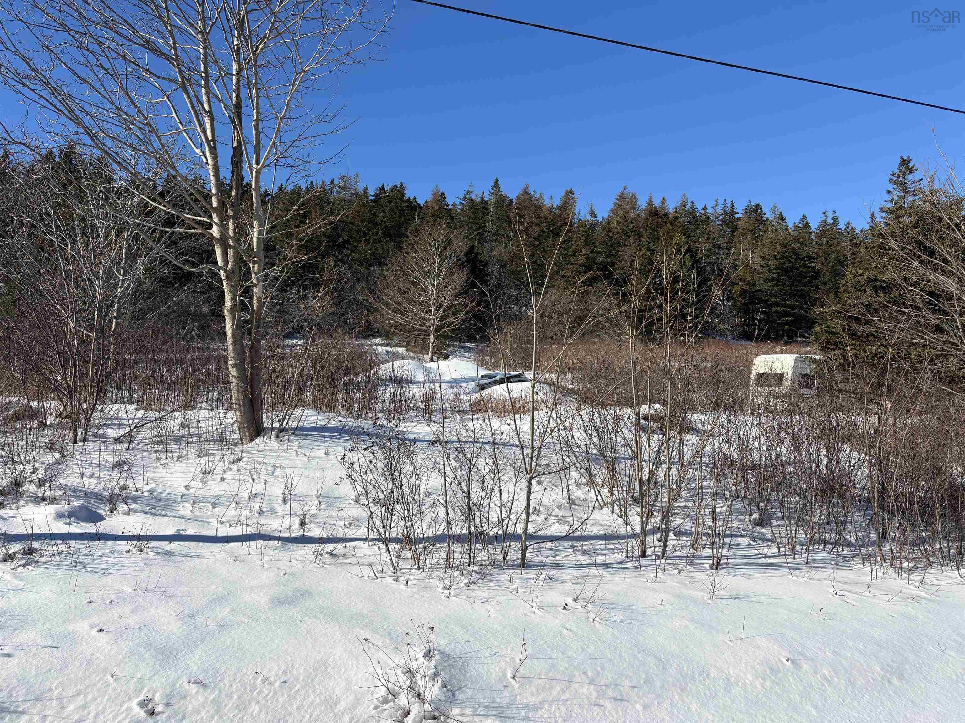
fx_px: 725
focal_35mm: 26
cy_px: 362
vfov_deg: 53.1
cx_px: 482
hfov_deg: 67.3
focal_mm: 5.96
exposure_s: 1/4854
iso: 50
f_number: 1.6
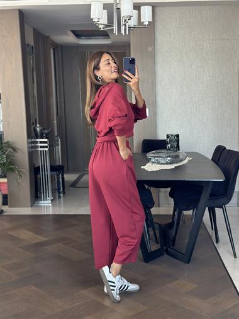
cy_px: 160
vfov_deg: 39.6
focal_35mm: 48
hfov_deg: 30.3
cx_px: 120
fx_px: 442
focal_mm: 6.86
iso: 125
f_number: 1.78
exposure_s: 1/60
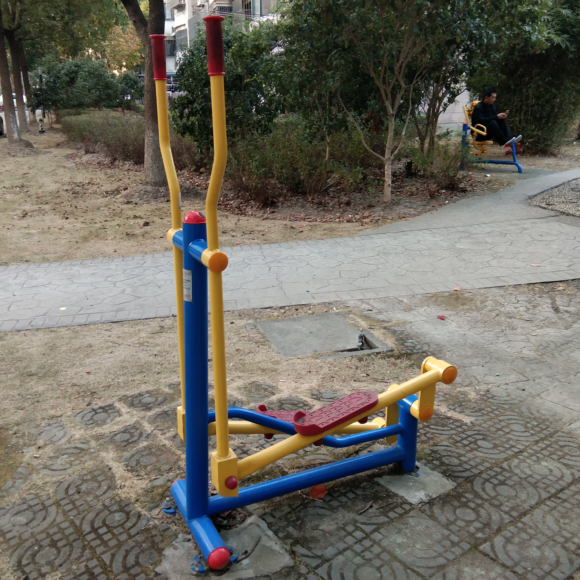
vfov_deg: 44.9
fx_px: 701
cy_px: 293
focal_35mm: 37
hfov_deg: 44.9
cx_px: 274
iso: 160
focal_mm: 3.69
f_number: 2.2
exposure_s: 1/50
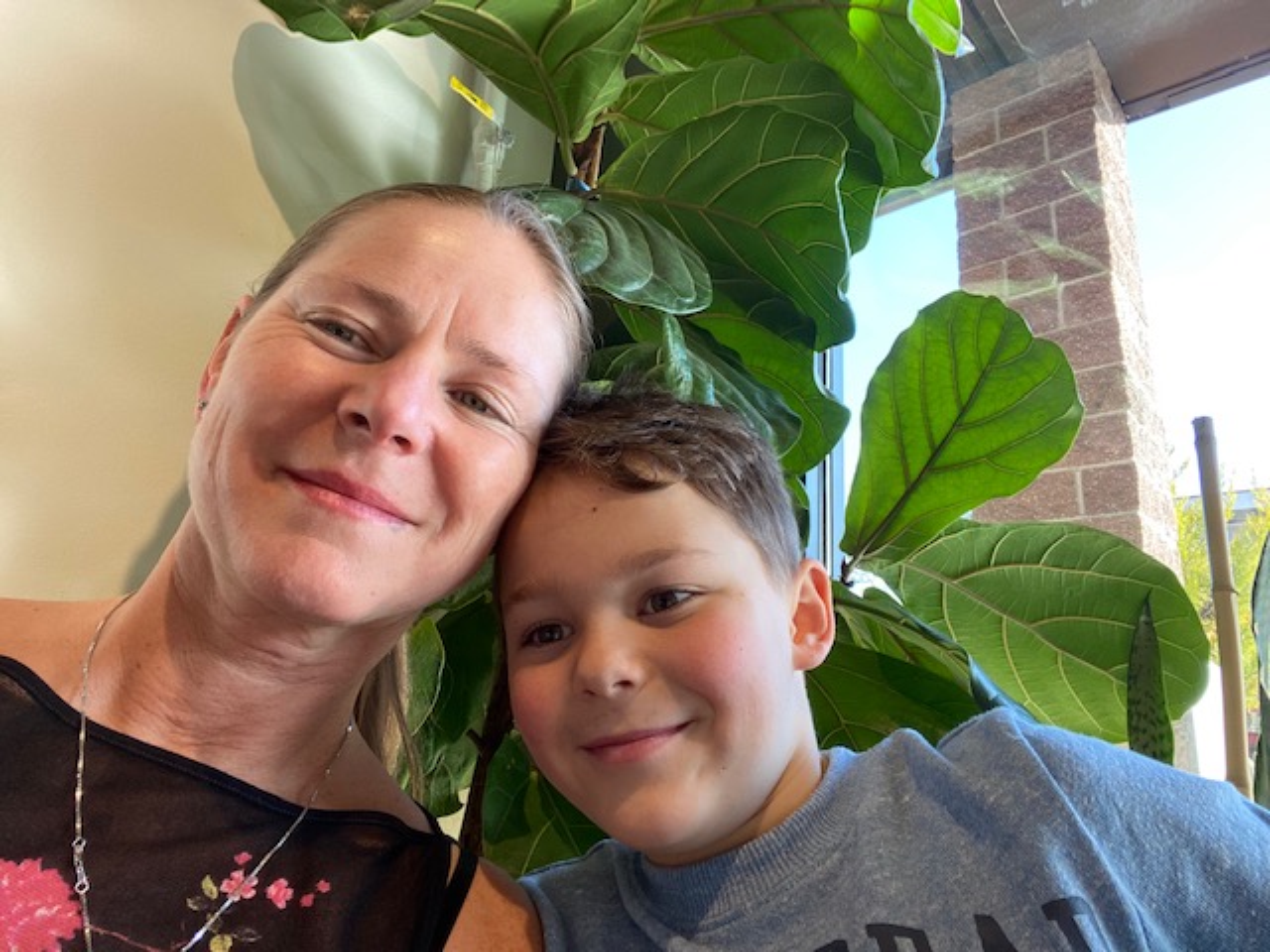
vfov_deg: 58.9
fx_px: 844
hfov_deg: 73.9
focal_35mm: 23
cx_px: 635
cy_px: 476
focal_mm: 2.71
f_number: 2.2
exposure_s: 1/122
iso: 80
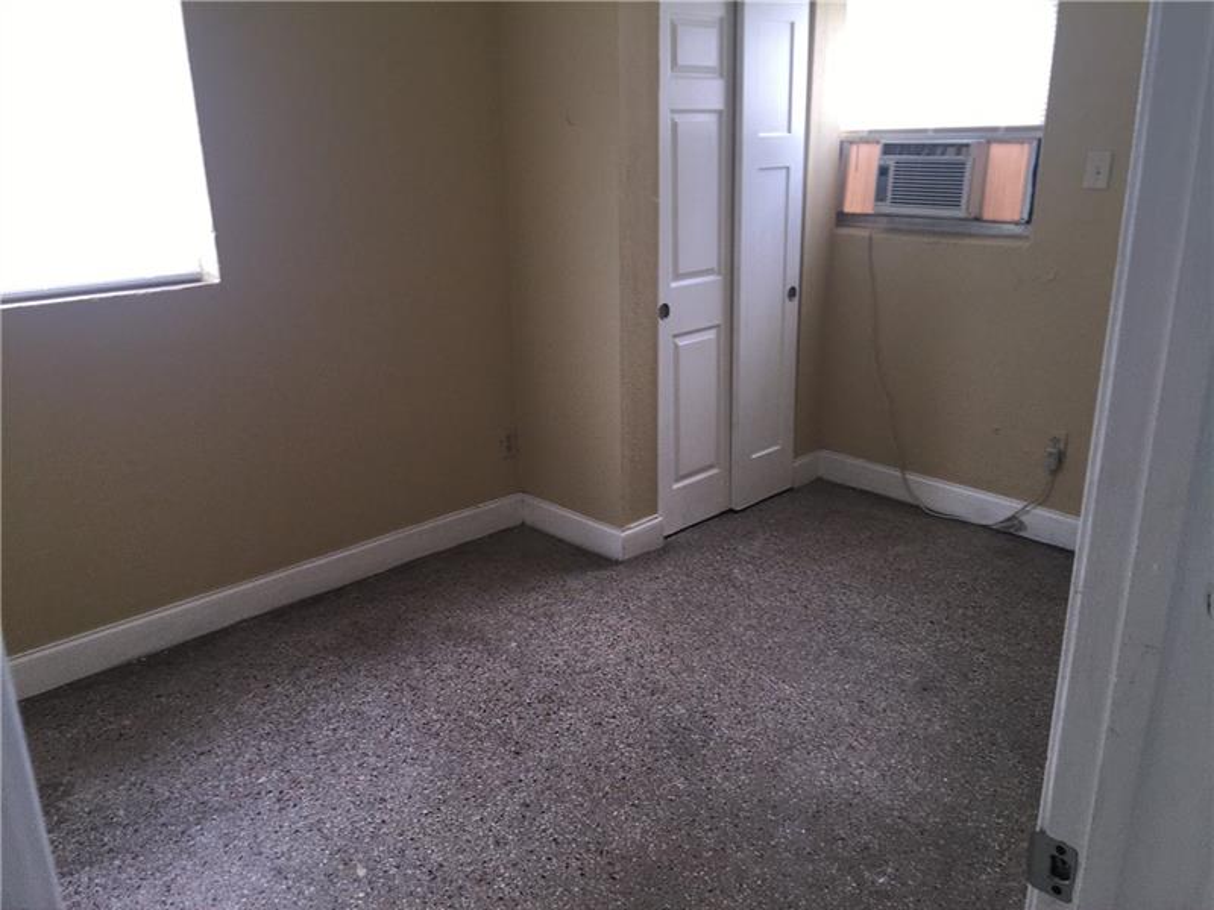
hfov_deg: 61.7
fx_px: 1017
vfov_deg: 48.2
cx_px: 607
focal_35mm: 29
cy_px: 455
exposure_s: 1/127
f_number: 2.2
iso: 25
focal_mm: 4.15
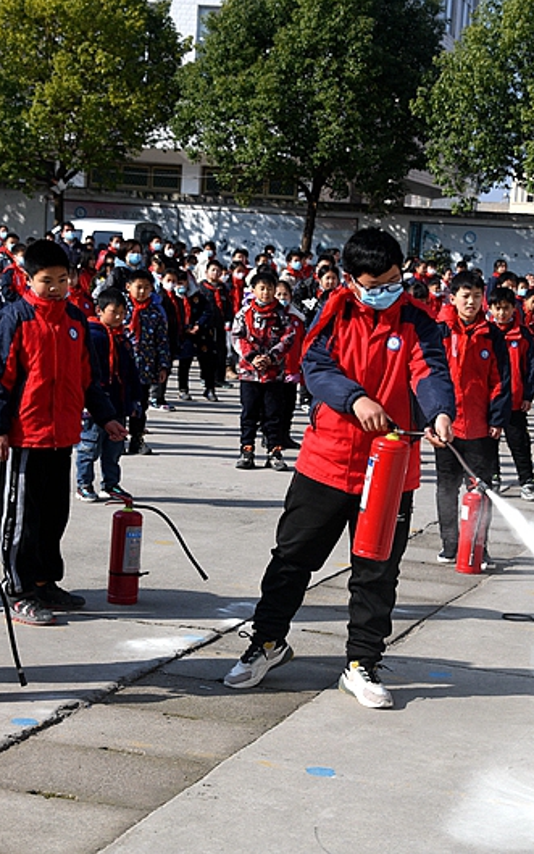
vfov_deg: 26.8
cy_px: 429
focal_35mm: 77
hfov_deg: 16.9
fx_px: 1791
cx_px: 345
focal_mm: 50
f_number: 5.6
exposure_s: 1/400
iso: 64
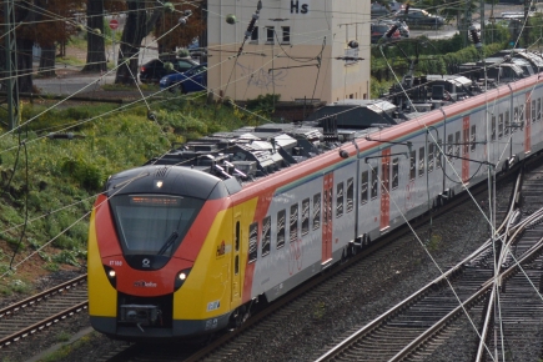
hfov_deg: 9.0
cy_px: 156
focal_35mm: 227
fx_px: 3429
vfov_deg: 6.0
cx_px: 529
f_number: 6.3
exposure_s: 1/640
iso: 200
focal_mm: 55
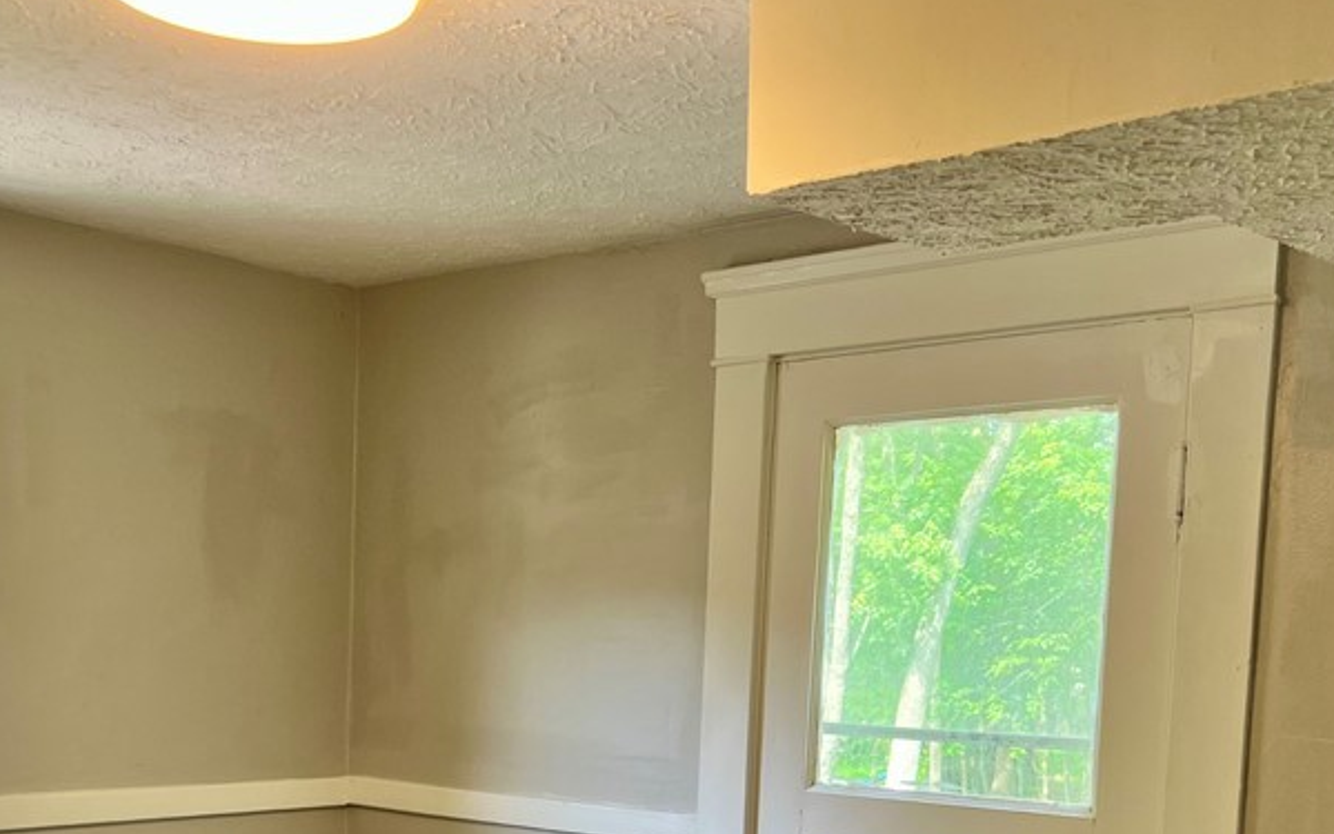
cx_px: 545
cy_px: 792
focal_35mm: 47
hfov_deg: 42.5
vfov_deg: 26.3
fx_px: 1709
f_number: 1.5
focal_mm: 5.7
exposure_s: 1/120
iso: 80
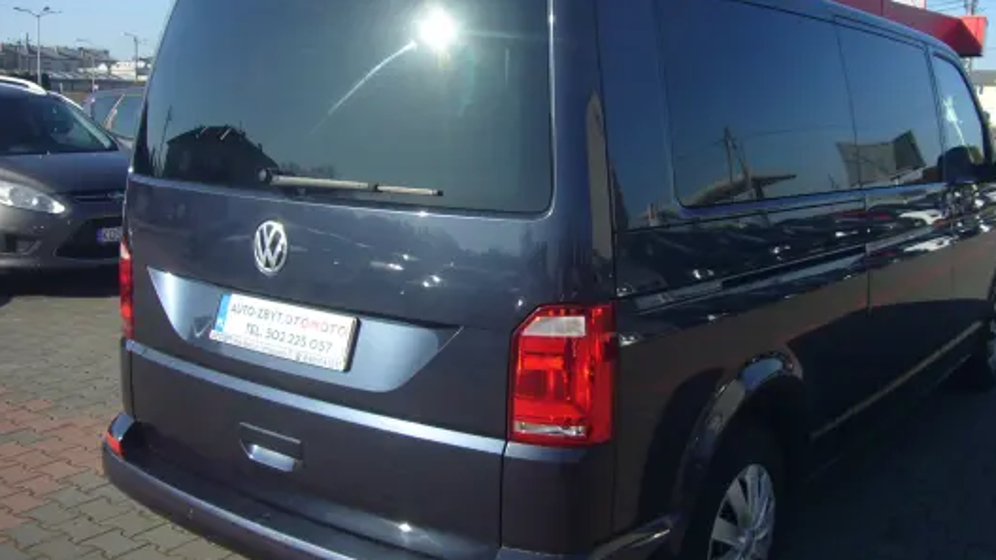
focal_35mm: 37
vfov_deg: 32.0
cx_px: 579
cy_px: 264
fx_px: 977
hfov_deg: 53.8
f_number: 5.6
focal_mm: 4.6
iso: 80
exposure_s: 1/250
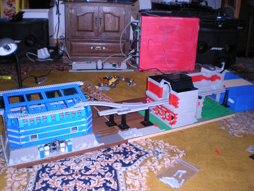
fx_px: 279
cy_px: 96
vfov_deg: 37.7
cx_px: 127
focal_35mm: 38
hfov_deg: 49.0
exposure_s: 1/60
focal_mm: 6.3
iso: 180
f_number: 3.1
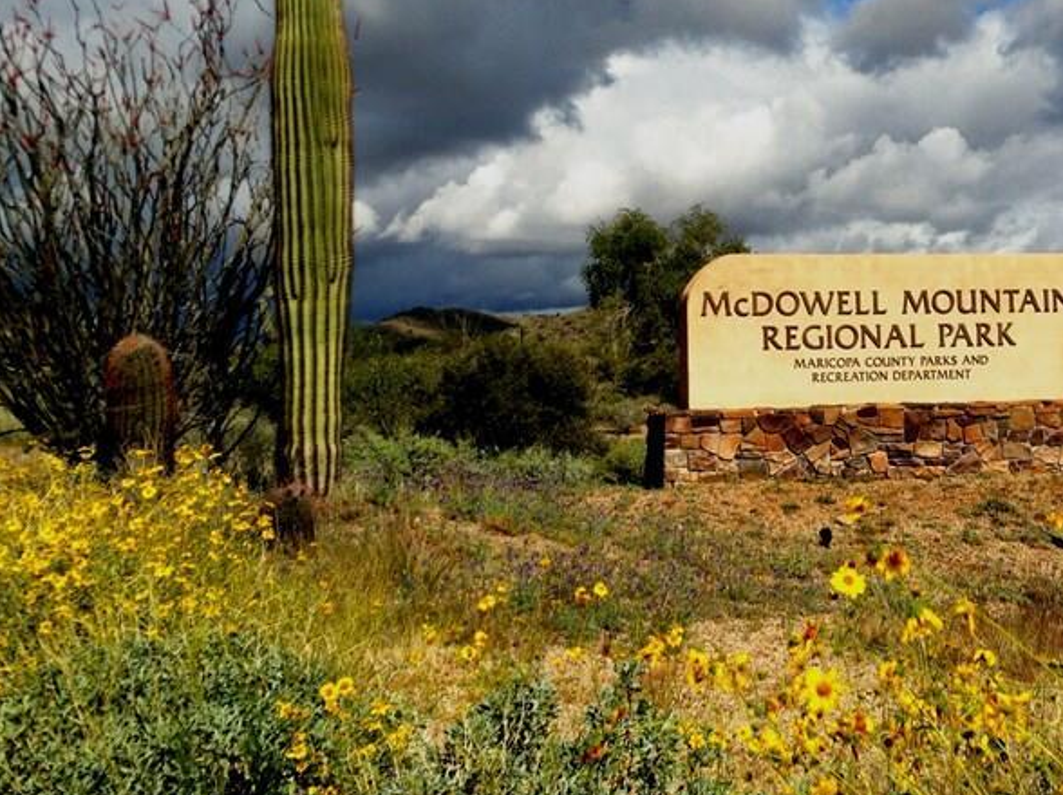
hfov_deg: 33.2
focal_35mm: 57
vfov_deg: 25.5
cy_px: 264
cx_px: 795
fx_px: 1749
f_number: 2.4
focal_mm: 4.12
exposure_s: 1/3876
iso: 50
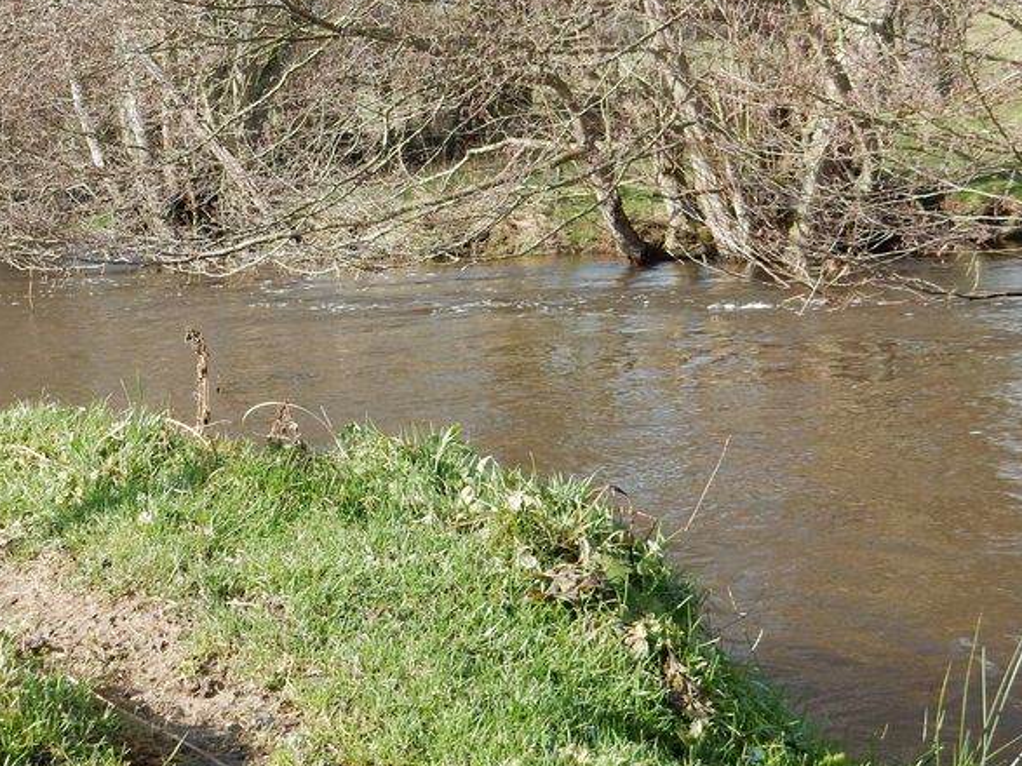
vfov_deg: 16.5
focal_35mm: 89
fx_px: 2627
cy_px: 195
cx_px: 385
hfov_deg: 22.0
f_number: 4.5
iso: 125
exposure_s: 1/320
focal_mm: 9
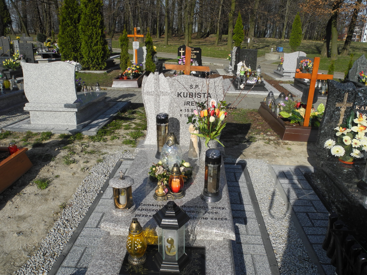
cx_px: 184
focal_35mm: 28
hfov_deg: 63.4
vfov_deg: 49.7
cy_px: 138
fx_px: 297
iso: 100
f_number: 4.5
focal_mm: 6
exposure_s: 1/800
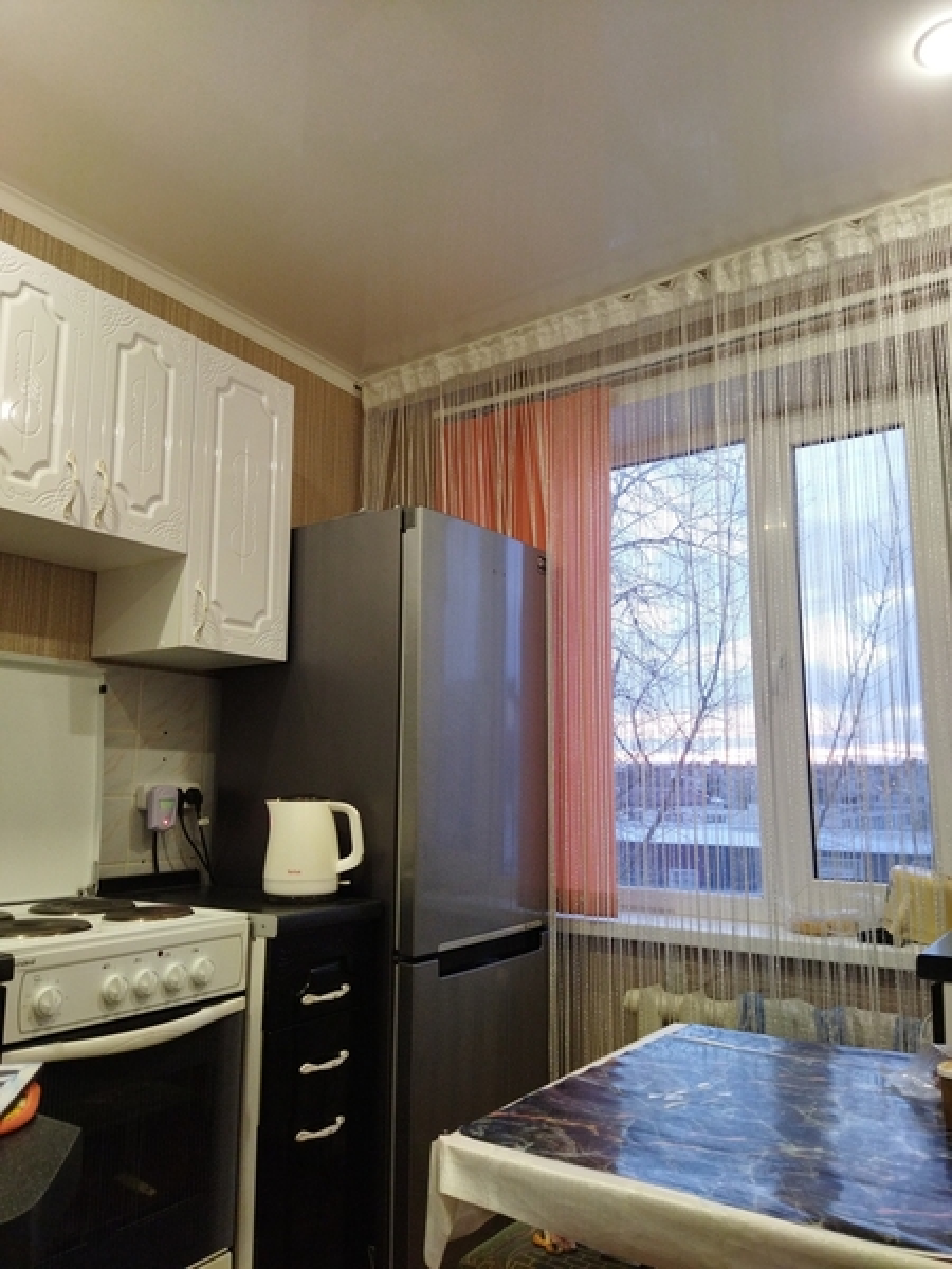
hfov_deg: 51.4
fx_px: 990
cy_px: 634
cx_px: 476
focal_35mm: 27
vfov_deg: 65.3
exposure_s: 1/50
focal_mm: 4.71
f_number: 1.79
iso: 163
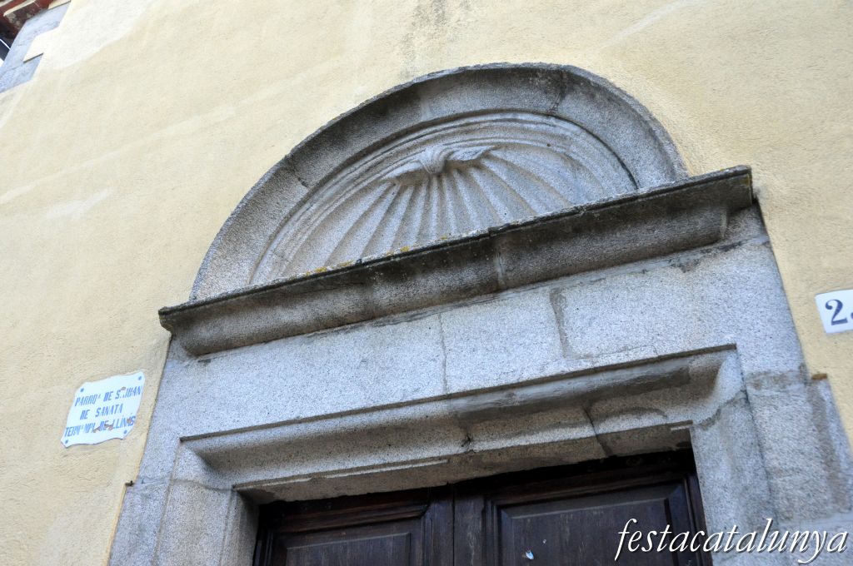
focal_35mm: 33
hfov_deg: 57.3
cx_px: 426
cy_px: 283
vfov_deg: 39.9
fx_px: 781
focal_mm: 22
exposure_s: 1/250
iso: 1600
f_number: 8
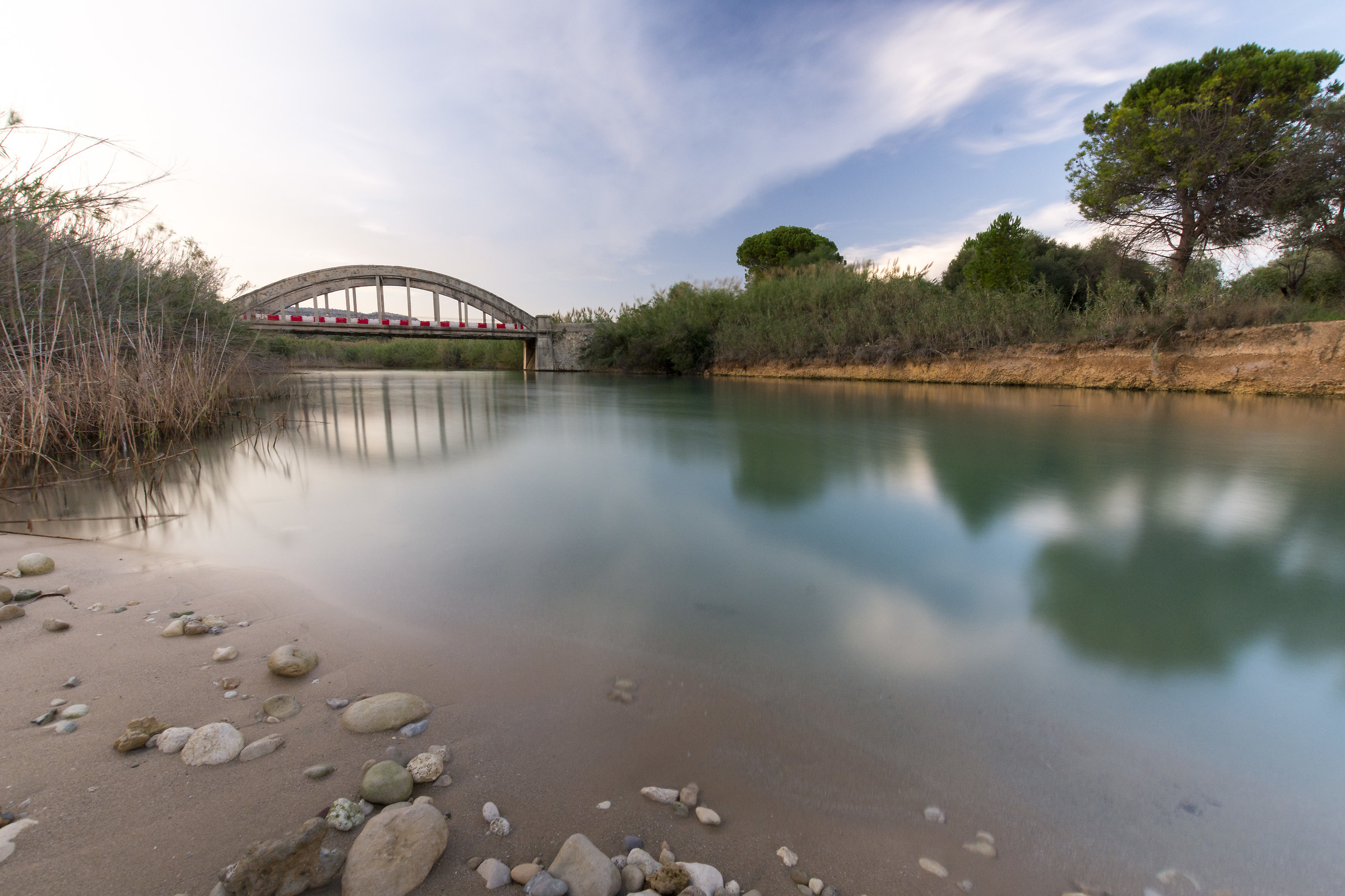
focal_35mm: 15
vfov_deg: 77.3
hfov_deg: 100.4
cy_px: 448
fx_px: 560
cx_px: 672
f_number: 11
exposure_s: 30
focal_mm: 10
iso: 320
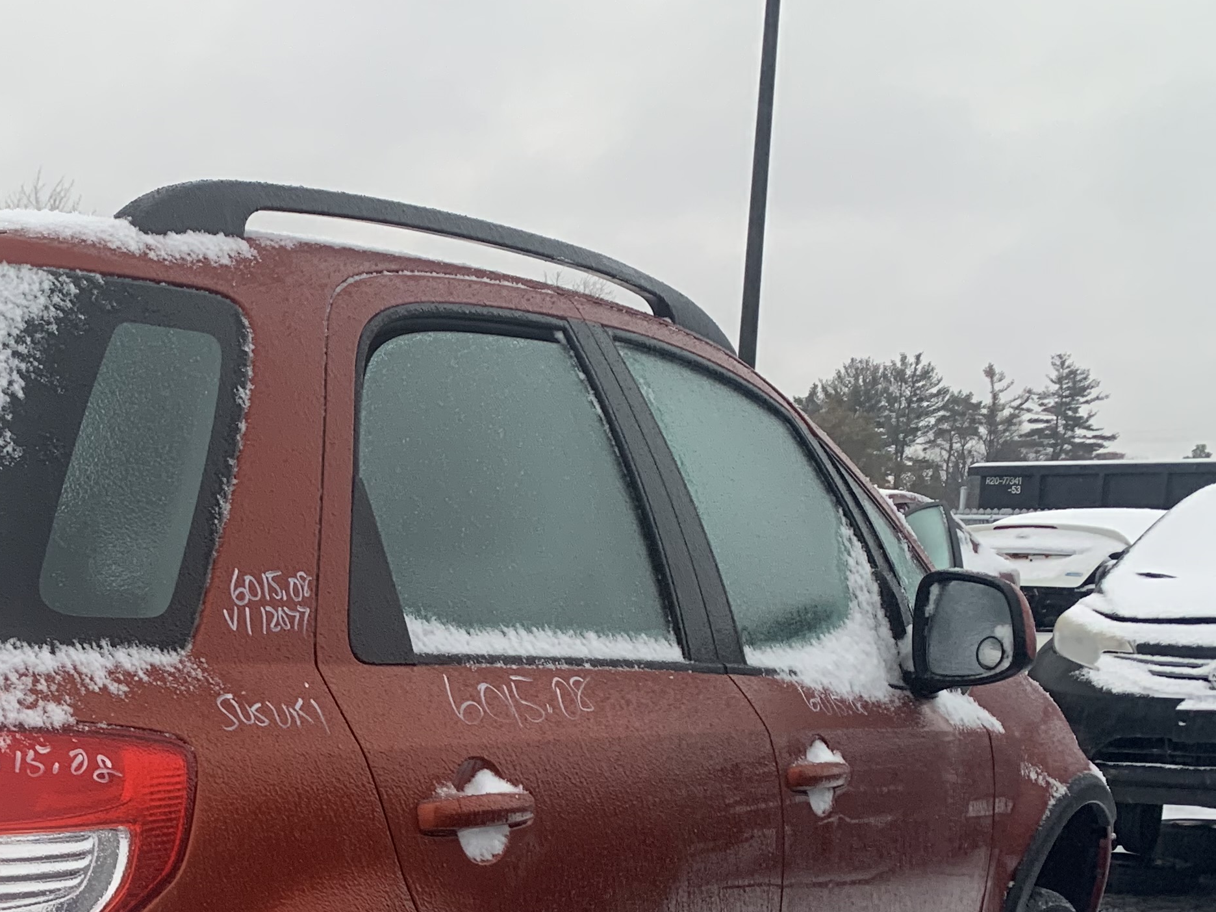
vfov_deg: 25.1
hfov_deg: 31.9
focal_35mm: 56
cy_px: 861
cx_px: 23
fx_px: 1967
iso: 80
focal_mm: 4.25
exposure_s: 1/121
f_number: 1.8
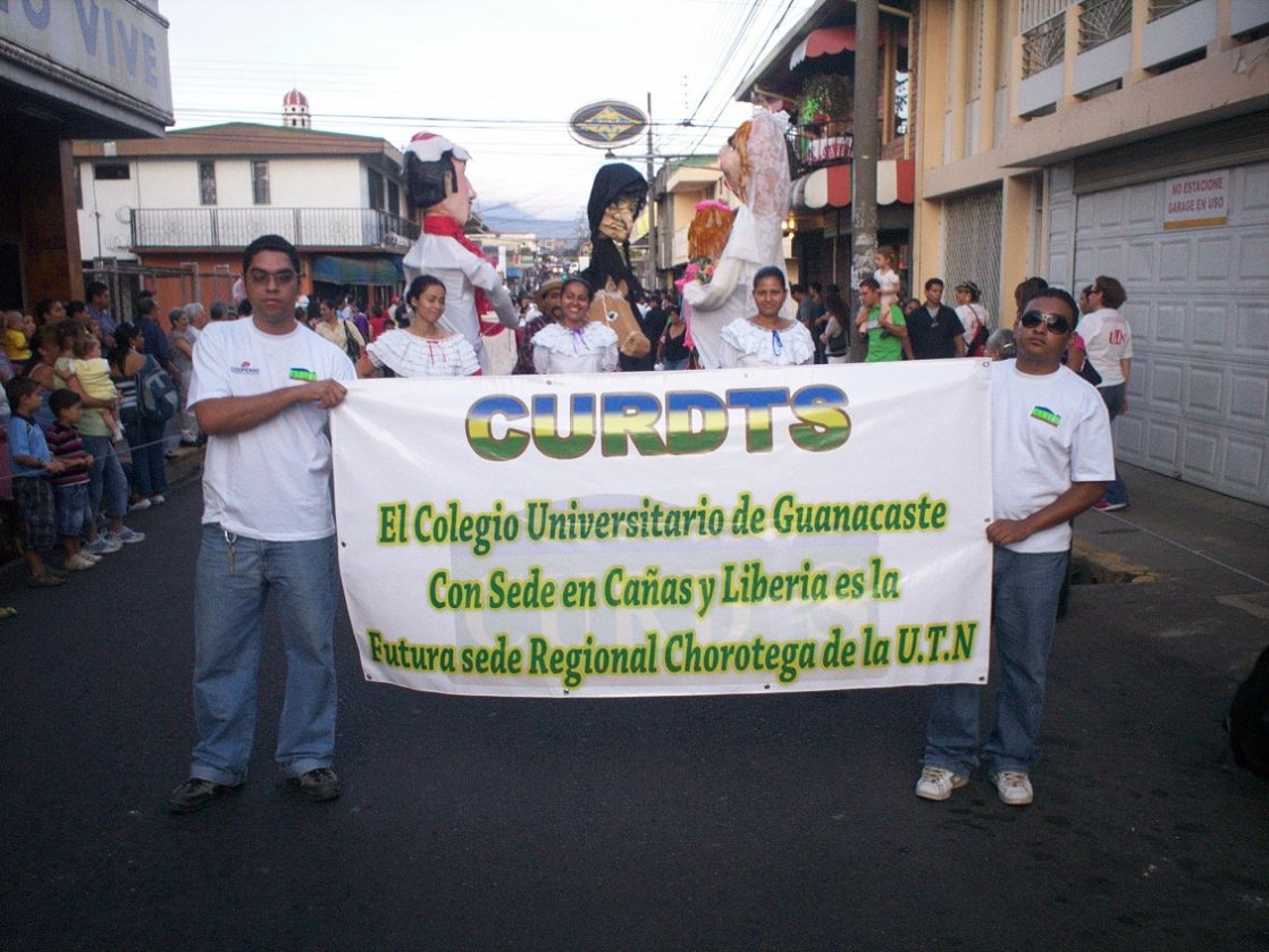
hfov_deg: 51.3
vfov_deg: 39.7
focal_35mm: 36
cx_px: 634
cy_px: 476
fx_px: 1320
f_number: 4.5
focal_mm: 6
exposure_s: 1/38.6
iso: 140
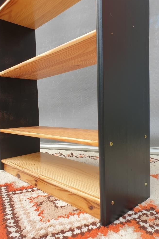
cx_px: 74
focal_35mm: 28
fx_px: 186
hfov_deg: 46.4
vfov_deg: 65.5
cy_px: 121
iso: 50
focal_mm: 4.3
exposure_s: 1/118
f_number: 2.4
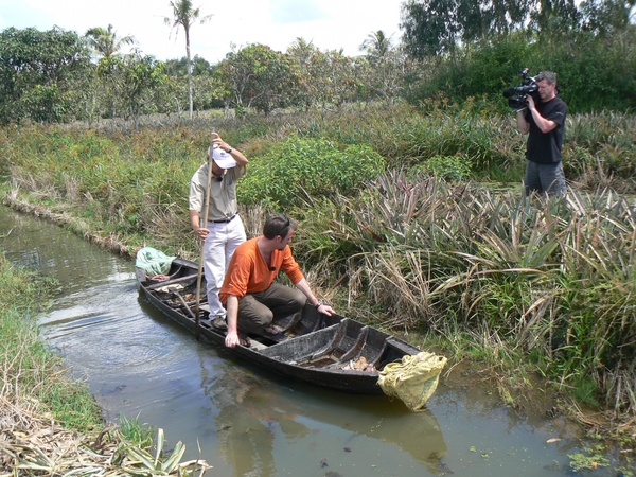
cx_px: 318
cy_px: 238
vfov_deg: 39.7
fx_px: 661
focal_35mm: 36
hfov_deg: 51.4
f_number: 5.6
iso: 80
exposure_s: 1/250
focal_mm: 6
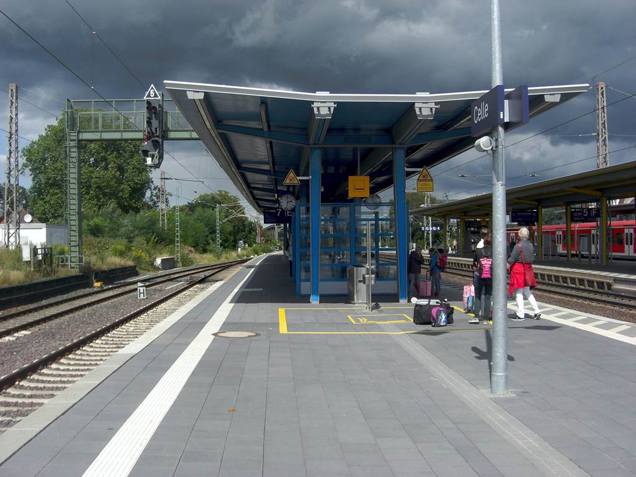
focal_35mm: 38
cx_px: 318
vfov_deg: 37.7
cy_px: 238
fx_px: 698
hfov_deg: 49.0
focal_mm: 7.9
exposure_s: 1/200
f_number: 8
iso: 80
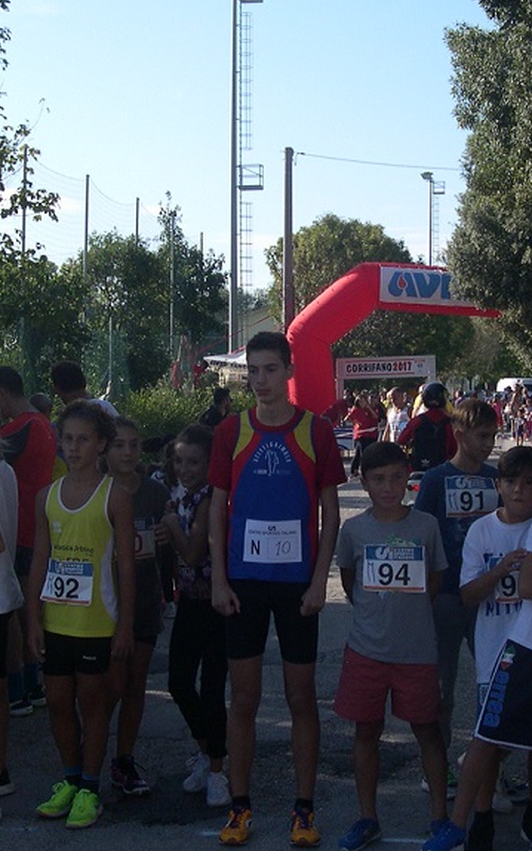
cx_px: 303
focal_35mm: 67
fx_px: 1553
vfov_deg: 30.6
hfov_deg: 19.4
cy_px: 391
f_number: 7.6
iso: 100
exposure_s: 1/184
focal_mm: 8
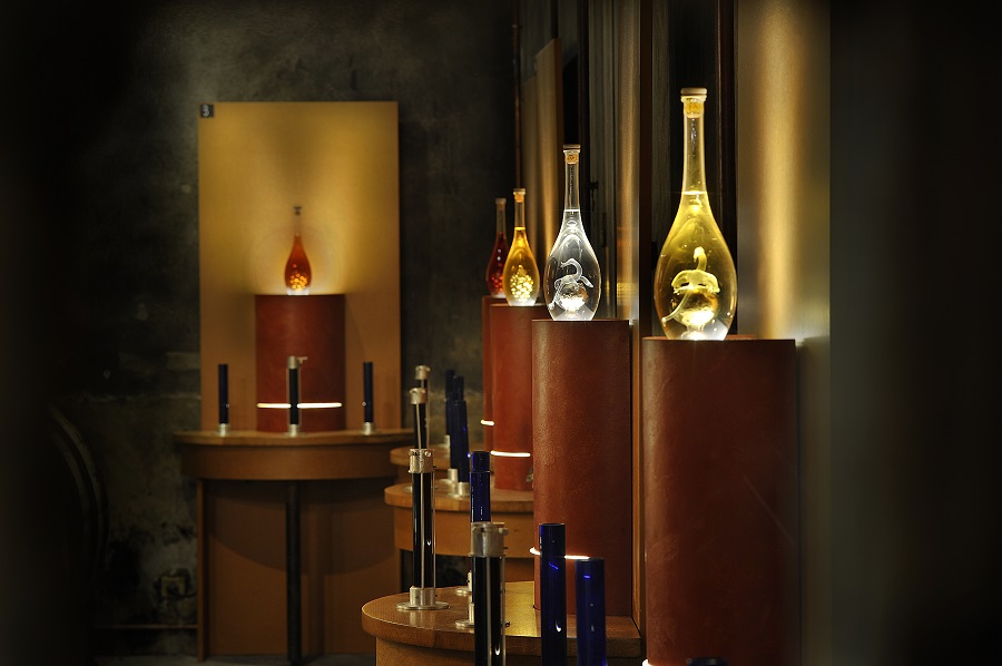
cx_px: 501
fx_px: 2919
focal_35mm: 105
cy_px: 333
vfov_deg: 13.0
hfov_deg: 19.5
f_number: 8
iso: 200
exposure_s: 1/1.6
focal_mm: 105
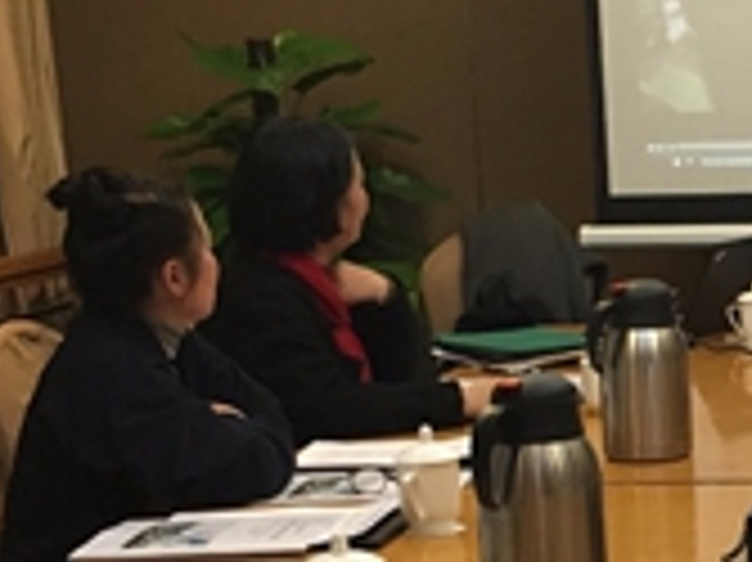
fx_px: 2258
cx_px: 901
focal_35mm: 104
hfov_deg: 18.0
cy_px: 481
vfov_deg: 14.1
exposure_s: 1/33
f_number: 2.2
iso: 200
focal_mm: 4.15
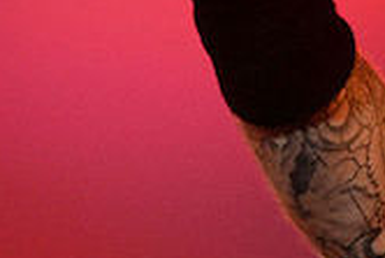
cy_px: 209
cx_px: 700
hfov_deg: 1.0
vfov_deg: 0.7
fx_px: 21643
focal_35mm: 2022
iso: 2500
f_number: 4.5
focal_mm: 420
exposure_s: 1/500
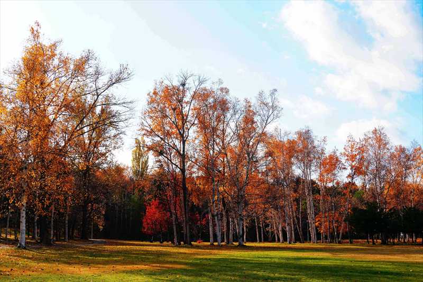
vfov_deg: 34.2
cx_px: 212
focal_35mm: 39
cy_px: 141
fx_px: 458
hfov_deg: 49.6
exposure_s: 1/200
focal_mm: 26
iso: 100
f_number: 8
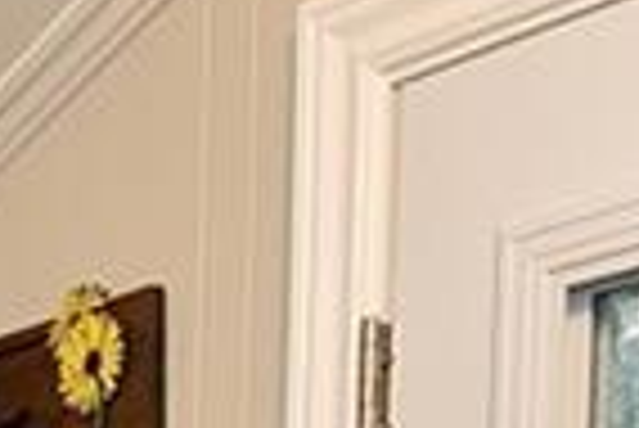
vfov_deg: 9.5
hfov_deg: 14.9
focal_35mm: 115
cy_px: 1255
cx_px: -603
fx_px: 2043
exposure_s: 1/60
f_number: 6.3
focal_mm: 16
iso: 500
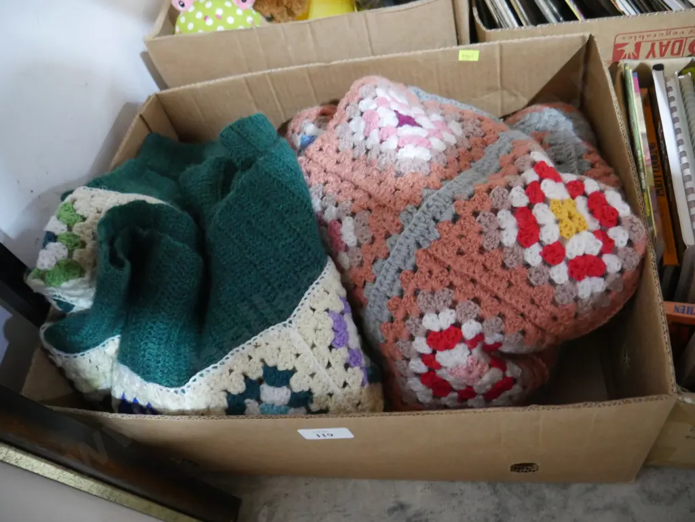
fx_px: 562
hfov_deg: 63.4
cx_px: 348
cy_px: 261
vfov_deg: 49.8
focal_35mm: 28
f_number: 3.5
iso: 3200
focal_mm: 14
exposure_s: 1/40
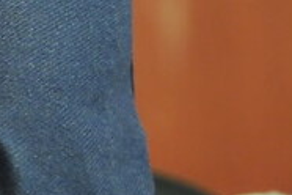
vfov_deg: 1.8
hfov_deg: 2.6
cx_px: -352
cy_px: -240
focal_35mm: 774
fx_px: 6278
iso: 2000
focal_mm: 120
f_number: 2.8
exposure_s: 1/125
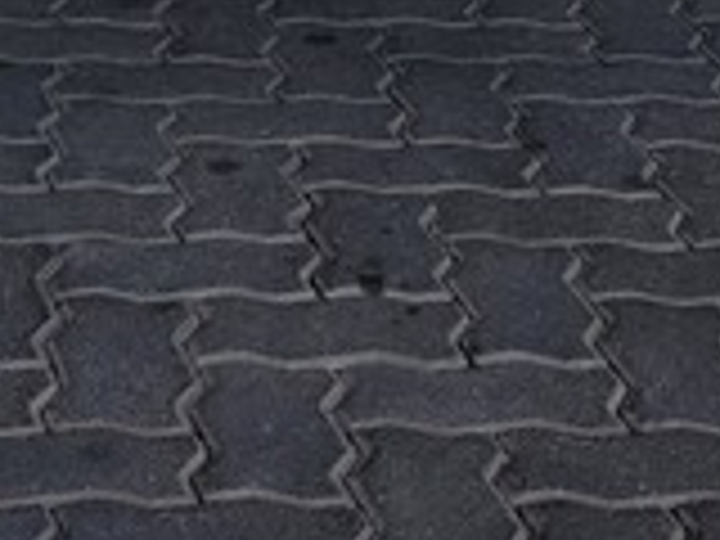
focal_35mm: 147
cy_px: -950
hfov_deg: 13.4
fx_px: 3058
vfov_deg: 8.7
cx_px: 279
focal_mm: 6.25
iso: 80
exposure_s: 1/1402
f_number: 1.7
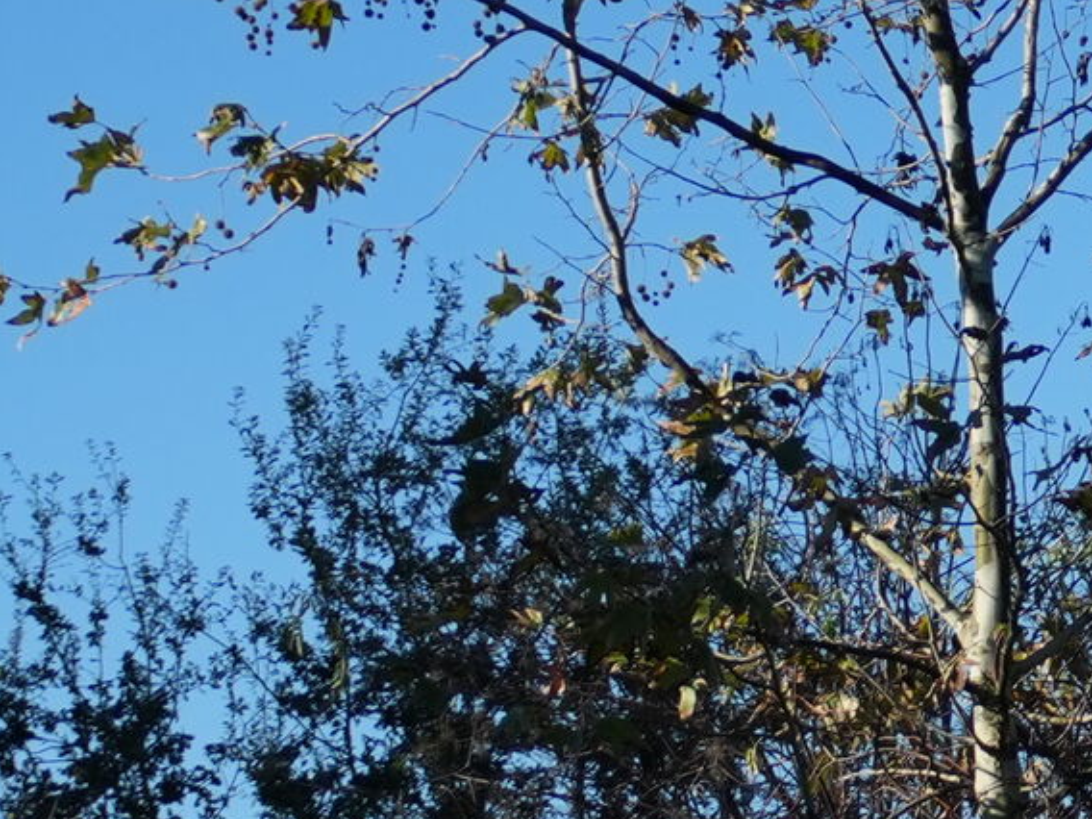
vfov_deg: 6.3
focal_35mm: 234
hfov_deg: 7.9
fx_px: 7382
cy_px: 1182
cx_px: 2580
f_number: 4.5
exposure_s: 1/1600
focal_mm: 32
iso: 200
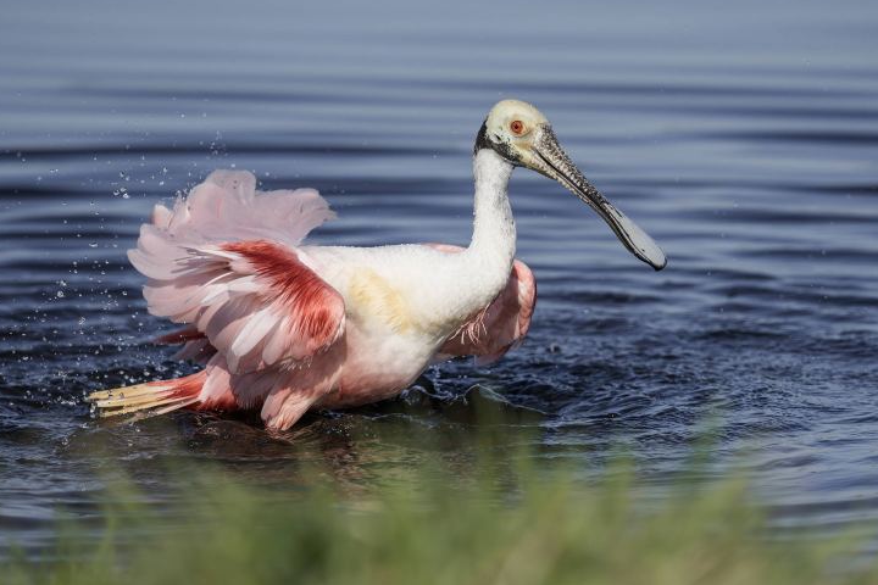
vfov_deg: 2.0
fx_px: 16851
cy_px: 270
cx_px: 460
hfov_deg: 3.0
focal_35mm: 691
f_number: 8
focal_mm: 622
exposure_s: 1/4000
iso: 1000
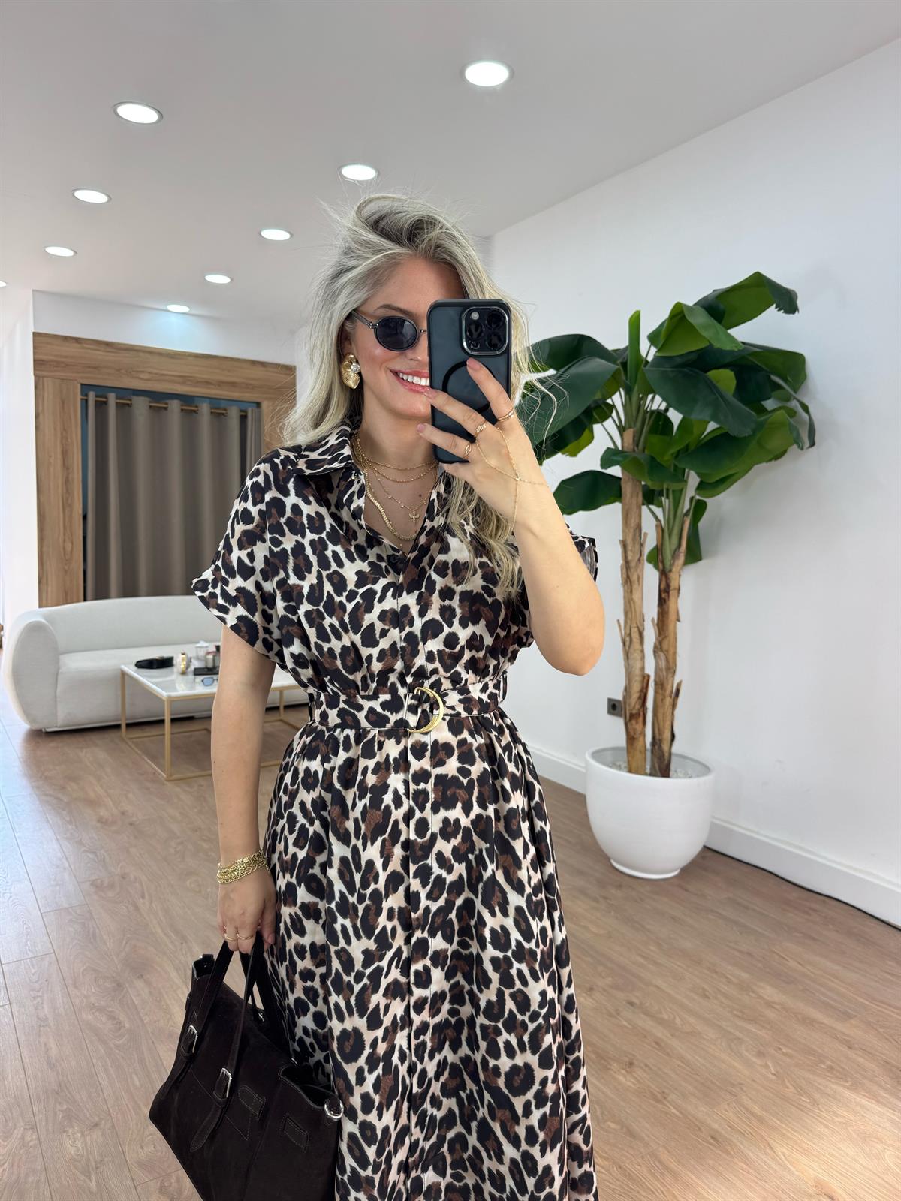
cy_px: 600
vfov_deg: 71.6
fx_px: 833
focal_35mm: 24
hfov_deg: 56.8
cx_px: 450
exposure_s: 1/121
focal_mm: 6.76
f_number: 1.78
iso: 64
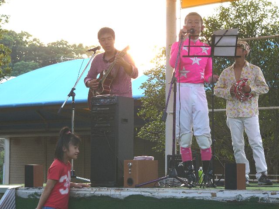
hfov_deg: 18.4
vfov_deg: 13.8
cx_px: 140
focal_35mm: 107
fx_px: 862
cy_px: 104
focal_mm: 17.8
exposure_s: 1/100
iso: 50
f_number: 2.8
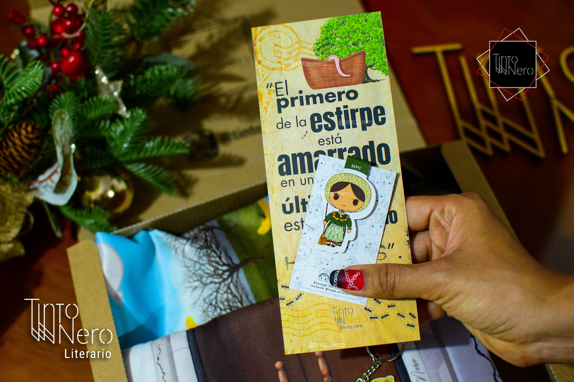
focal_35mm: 52
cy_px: 191
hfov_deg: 37.8
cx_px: 287
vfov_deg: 25.8
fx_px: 837
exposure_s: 1/60
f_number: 3.5
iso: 2000
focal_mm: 35
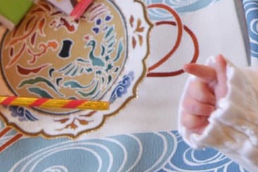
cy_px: -52
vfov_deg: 10.6
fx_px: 910
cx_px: 306
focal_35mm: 127
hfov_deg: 15.6
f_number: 4
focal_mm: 32
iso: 800
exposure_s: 1/200
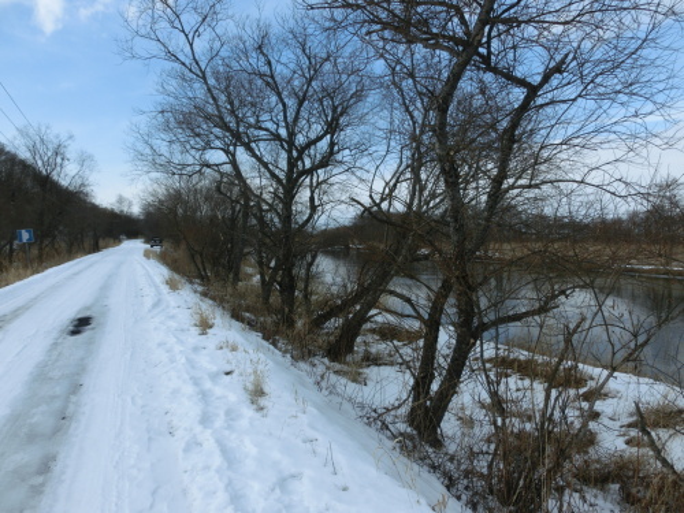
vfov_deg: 56.8
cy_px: 256
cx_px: 342
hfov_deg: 71.6
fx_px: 474
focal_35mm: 24
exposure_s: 1/200
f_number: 7.9
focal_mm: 4.24
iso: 80
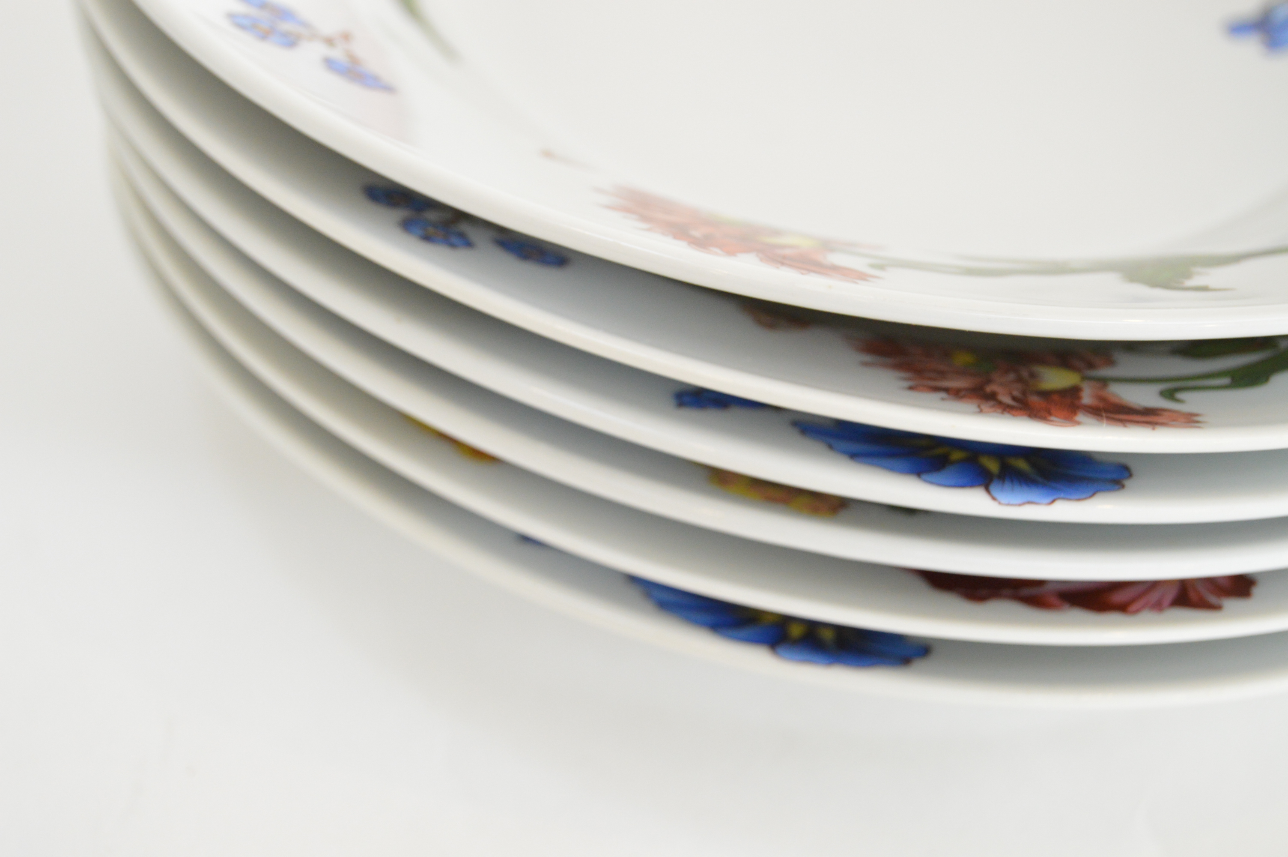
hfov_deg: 24.6
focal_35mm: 82
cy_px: 428
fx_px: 2949
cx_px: 644
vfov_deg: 16.5
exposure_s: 1/60
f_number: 5.6
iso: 1600
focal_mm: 55
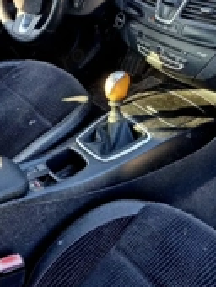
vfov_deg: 35.3
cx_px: 64
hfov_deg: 26.9
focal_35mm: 54
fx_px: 448
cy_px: 108
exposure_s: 1/182
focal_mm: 5.54
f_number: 1.8
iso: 160
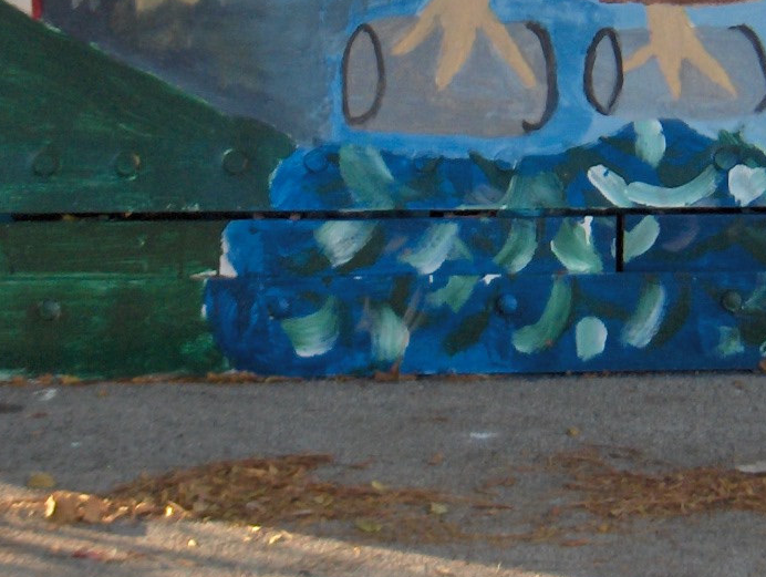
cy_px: 165
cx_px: 576
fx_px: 3235
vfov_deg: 10.2
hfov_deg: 13.5
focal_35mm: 146
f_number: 2.8
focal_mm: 8
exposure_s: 1/336
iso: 100
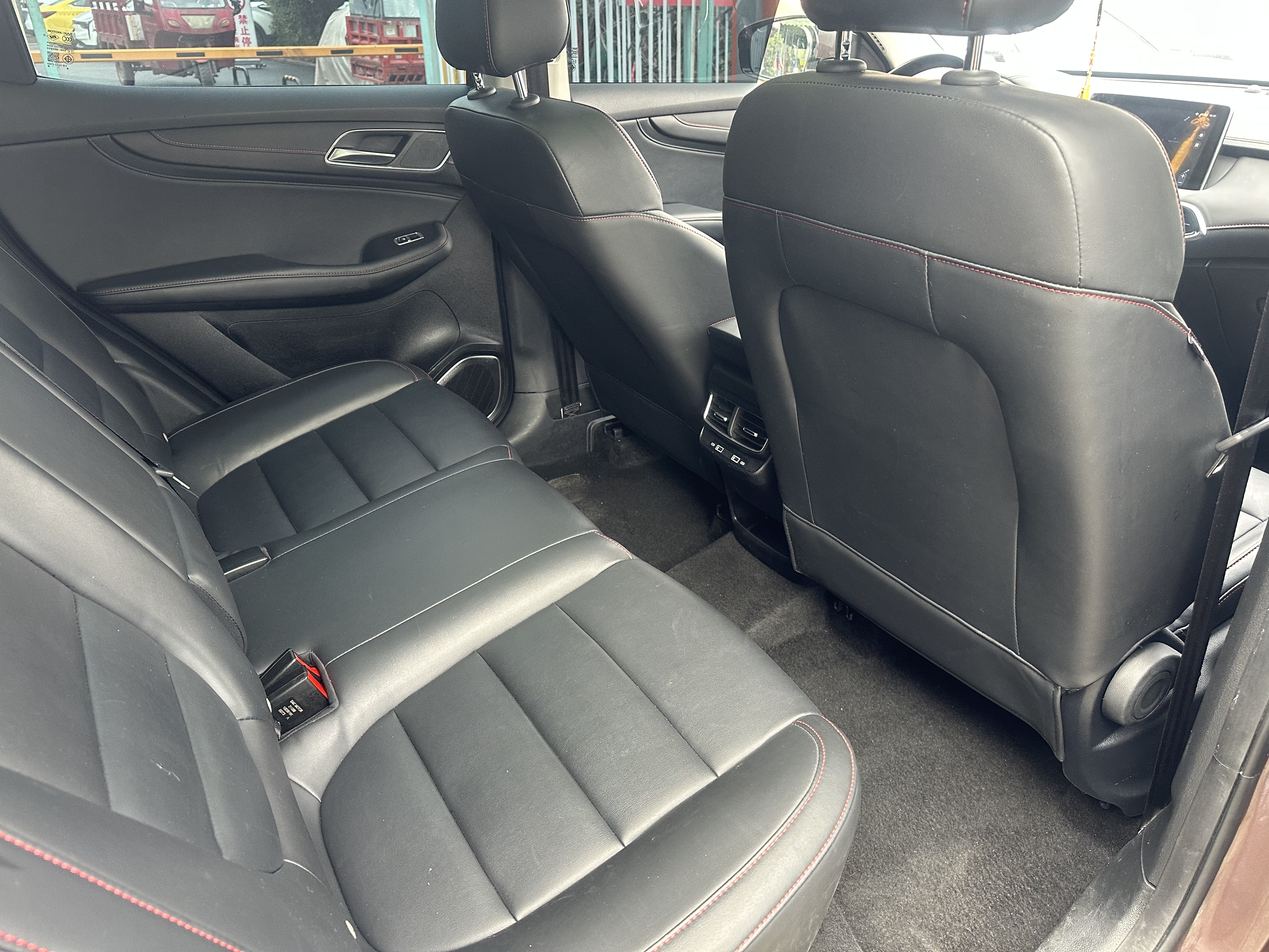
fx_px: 880
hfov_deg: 71.6
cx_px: 634
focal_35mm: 24
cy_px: 476
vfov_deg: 56.8
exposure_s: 1/108
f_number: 1.78
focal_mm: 6.86
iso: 250
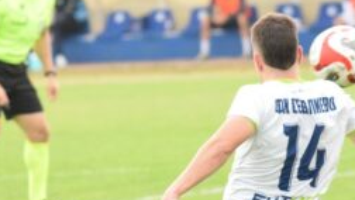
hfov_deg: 2.8
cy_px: 110
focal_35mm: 765
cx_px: 168
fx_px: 7207
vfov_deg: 1.6
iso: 3200
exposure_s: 1/1000
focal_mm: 195
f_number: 5
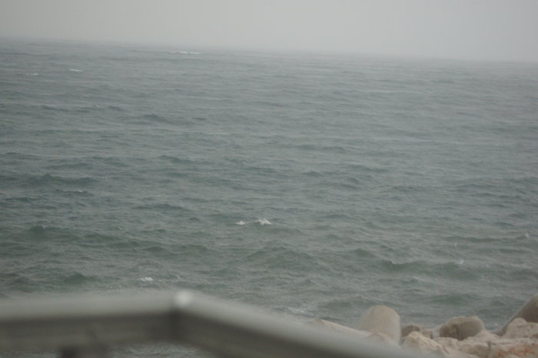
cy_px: 179
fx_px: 1679
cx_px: 269
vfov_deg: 12.1
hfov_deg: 18.2
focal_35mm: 112
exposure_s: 1/125
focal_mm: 75
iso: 1000
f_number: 4.5
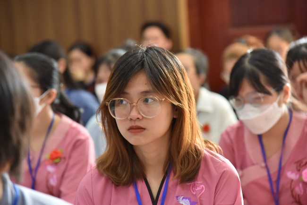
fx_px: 1024
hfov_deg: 17.1
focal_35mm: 120
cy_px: 102
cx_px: 154
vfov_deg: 11.4
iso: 1250
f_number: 4
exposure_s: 1/60
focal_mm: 120
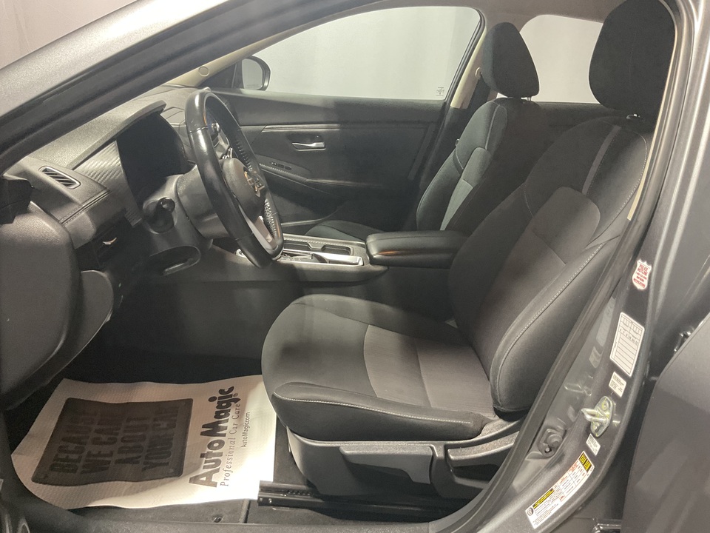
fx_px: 595
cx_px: 355
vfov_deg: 48.2
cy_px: 266
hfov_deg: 61.7
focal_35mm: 29
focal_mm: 3
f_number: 1.8
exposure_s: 1/50
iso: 160
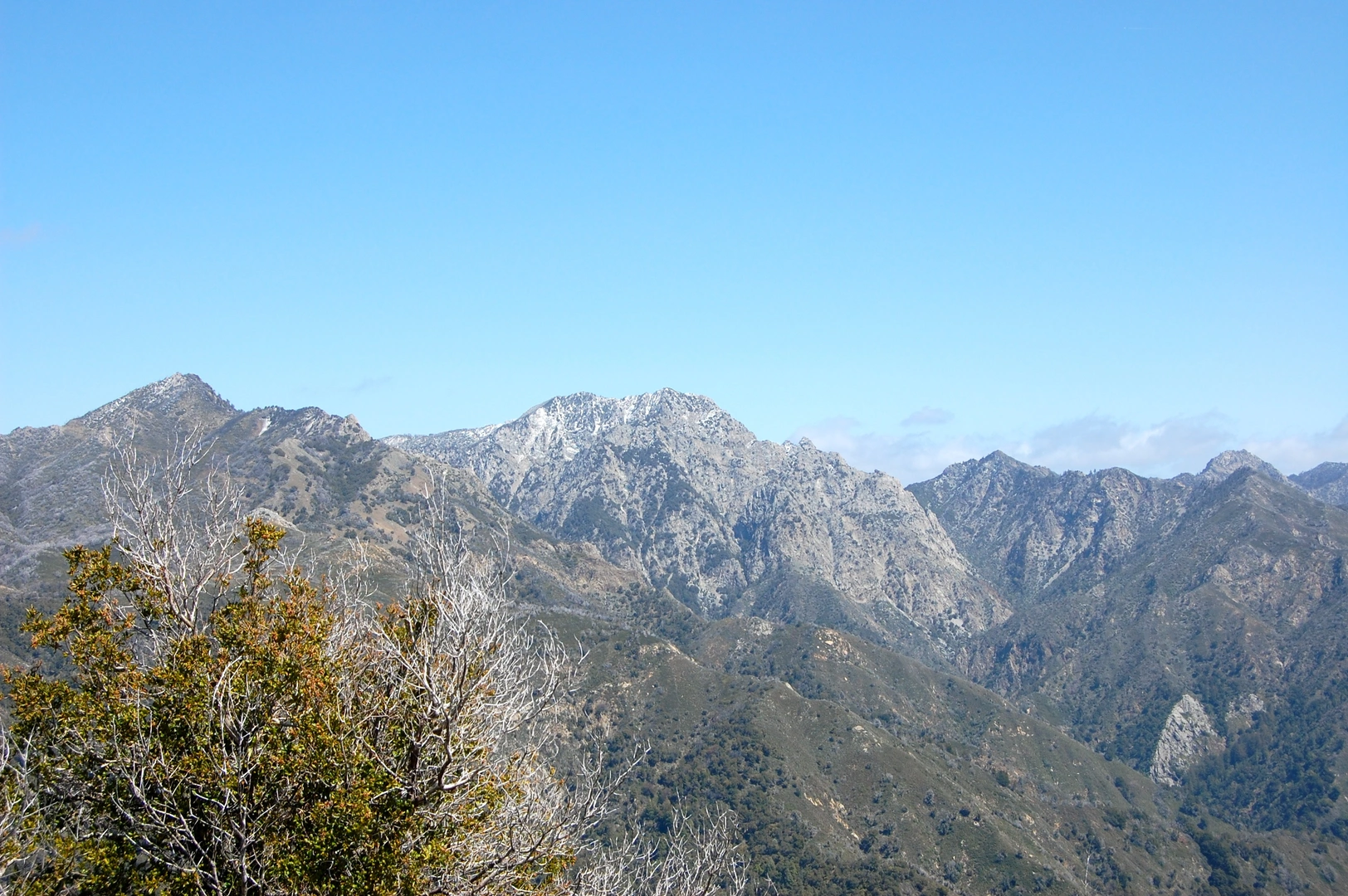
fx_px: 1908
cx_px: 674
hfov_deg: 38.9
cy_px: 448
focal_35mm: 51
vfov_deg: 26.4
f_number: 9
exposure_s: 1/320
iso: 200
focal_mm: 34
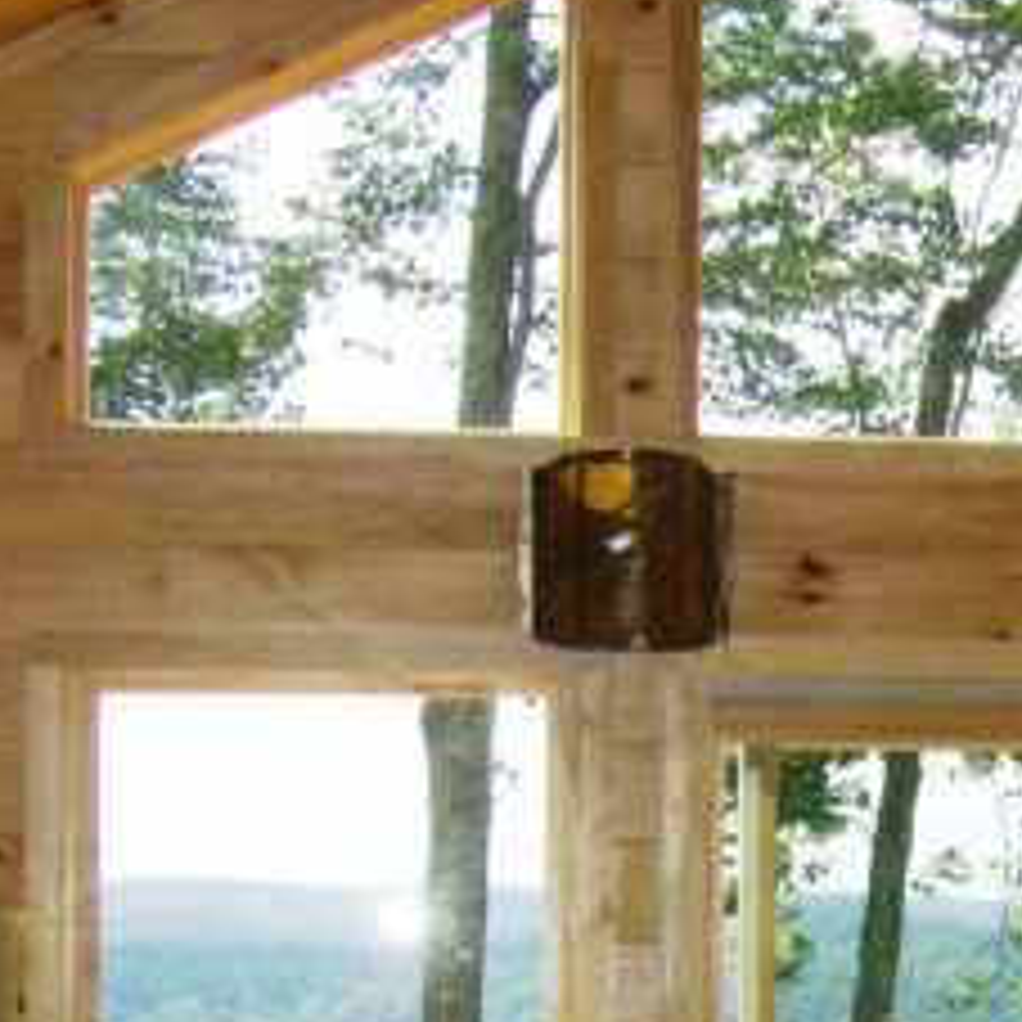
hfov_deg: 15.8
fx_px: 3607
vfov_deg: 15.8
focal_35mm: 108
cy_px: 1067
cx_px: 1063
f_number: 4.7
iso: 100
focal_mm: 6
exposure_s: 1/346
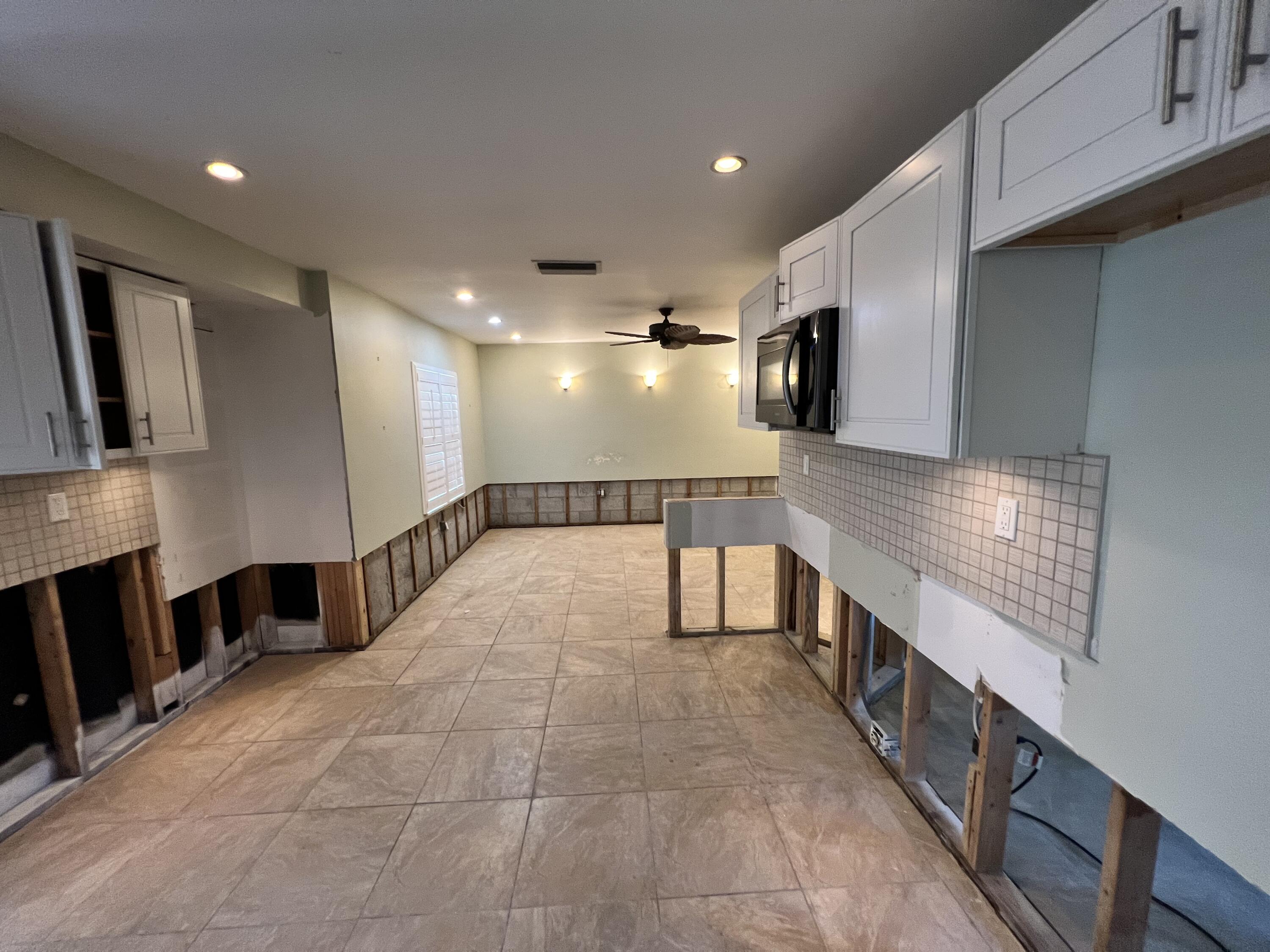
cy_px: 476
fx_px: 477
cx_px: 635
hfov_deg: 106.2
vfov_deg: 89.9
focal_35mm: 13
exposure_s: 1/60
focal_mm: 1.57
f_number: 1.8
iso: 250
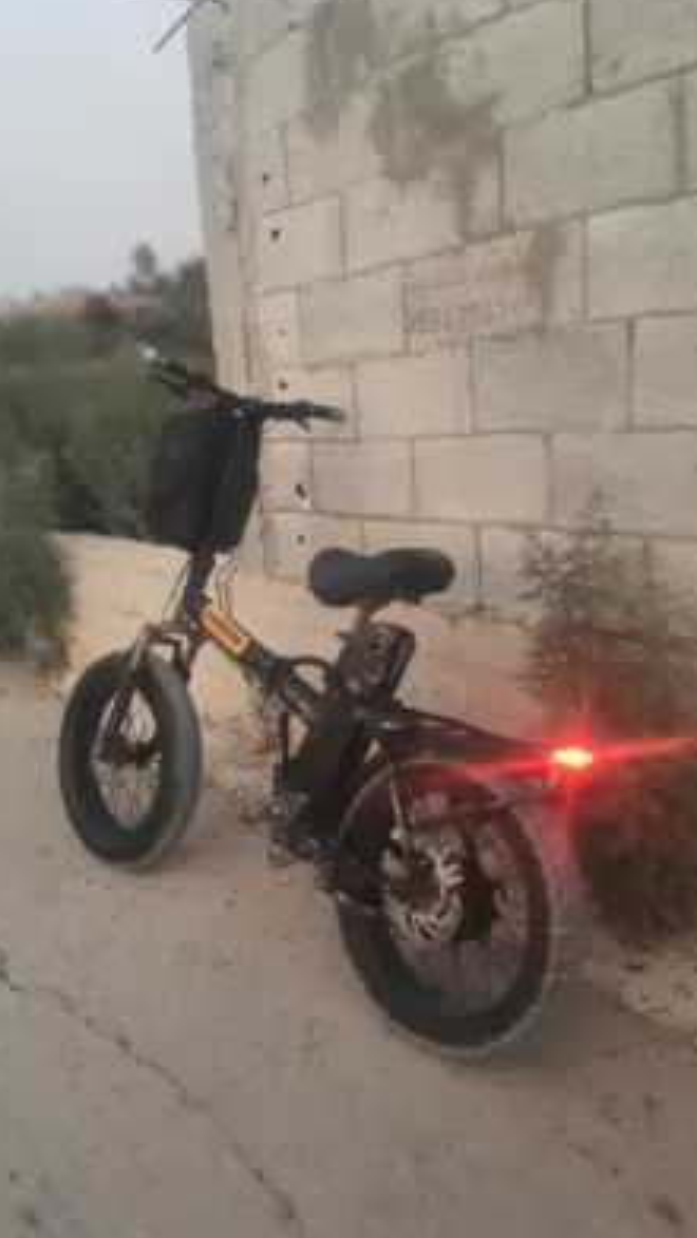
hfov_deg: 40.1
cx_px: 307
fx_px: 953
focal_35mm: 29
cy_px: 611
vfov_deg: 66.1
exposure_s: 1/33
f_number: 1.7
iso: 400
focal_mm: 4.32
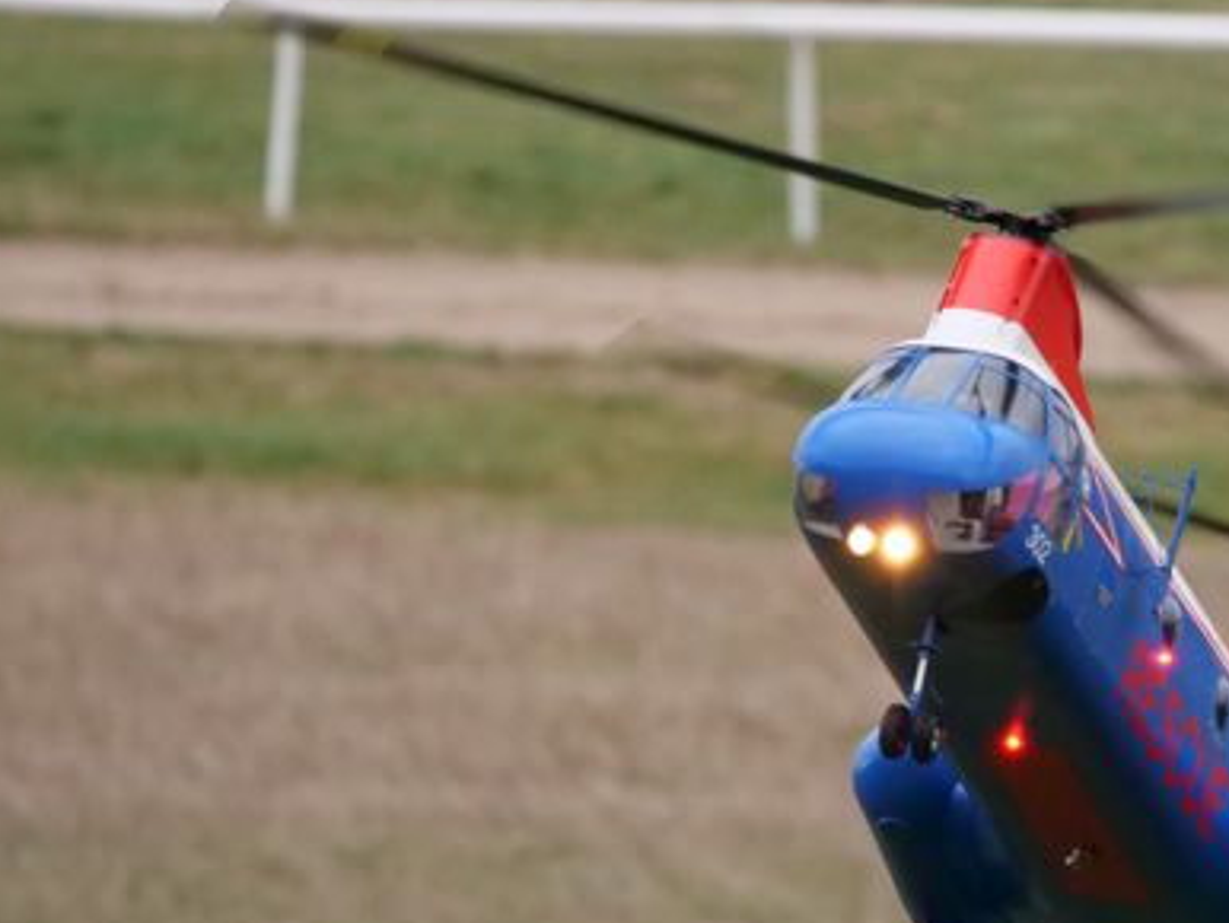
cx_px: 942
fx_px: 58866
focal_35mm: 1657
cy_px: 551
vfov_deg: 0.9
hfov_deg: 1.2
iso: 3200
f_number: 6.3
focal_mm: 400
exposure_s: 1/640
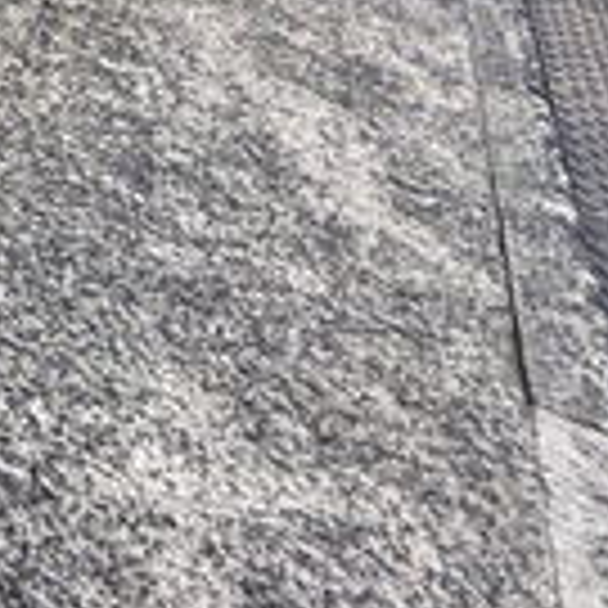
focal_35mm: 64
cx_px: -712
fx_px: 1272
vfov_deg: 20.5
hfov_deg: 16.8
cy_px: -430
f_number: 2.2
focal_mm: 2.22
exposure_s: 1/99
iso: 125
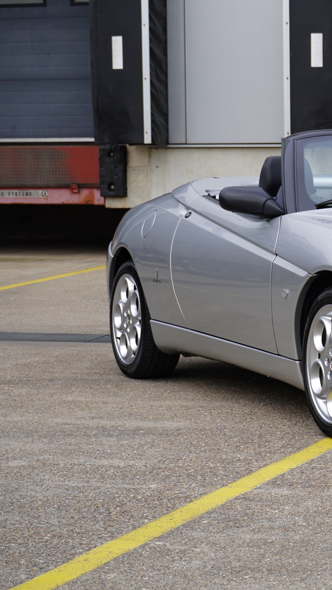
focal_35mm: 111
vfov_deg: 19.3
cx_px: 416
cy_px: 296
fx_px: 1738
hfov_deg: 10.7
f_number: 9
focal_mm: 70
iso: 100
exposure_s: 1/125
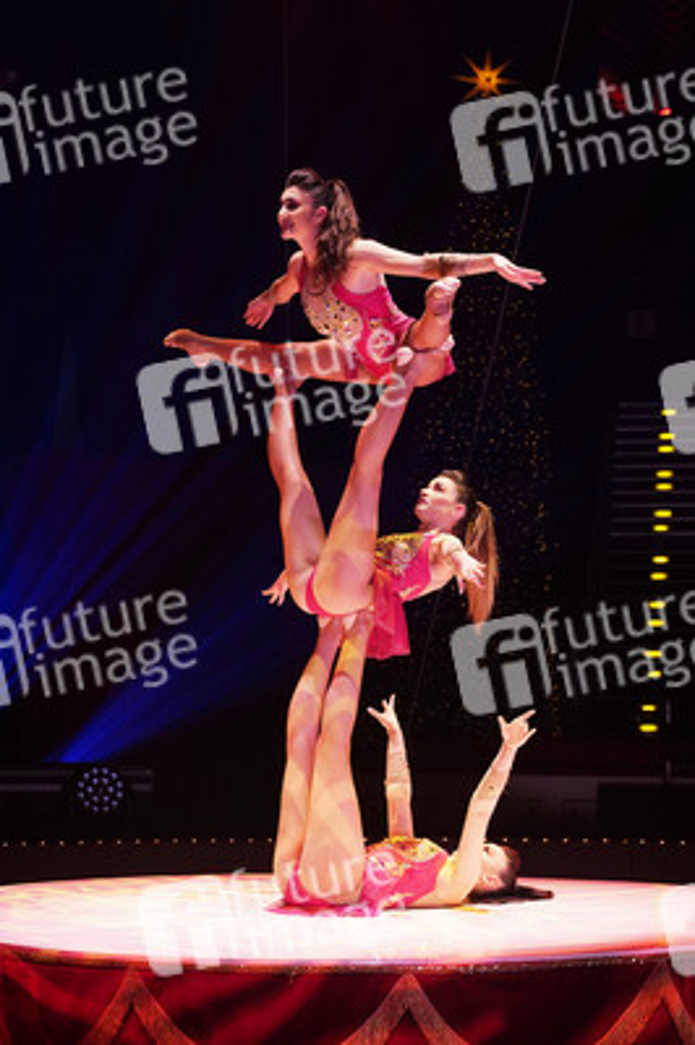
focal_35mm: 75
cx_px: 348
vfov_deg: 27.0
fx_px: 2175
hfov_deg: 18.2
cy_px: 522
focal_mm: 75
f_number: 5
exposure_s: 1/400
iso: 1600
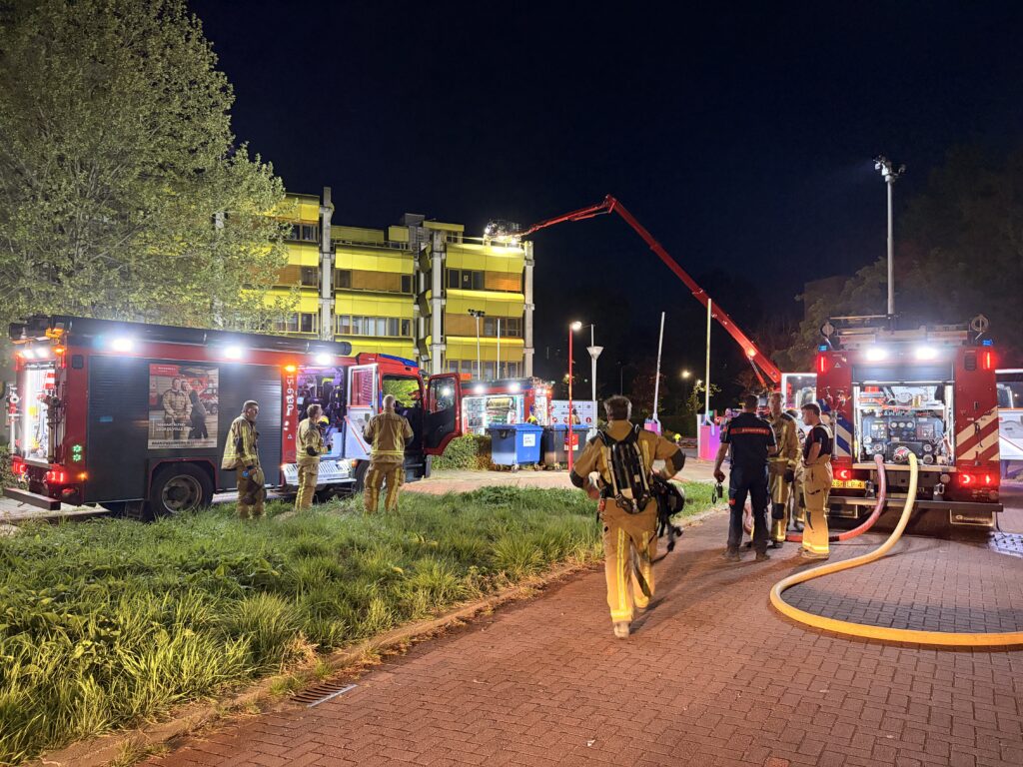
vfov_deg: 53.1
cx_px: 512
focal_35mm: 26
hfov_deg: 67.3
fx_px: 768
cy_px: 384
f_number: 1.6
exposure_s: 1/34
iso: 500
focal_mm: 5.96
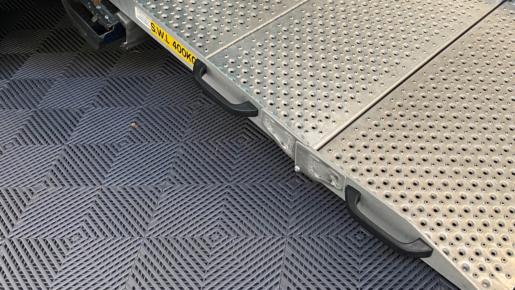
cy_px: 54
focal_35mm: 43
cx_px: 328
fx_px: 587
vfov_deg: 27.1
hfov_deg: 46.9
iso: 100
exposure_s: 1/50
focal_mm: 4.25
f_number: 1.8
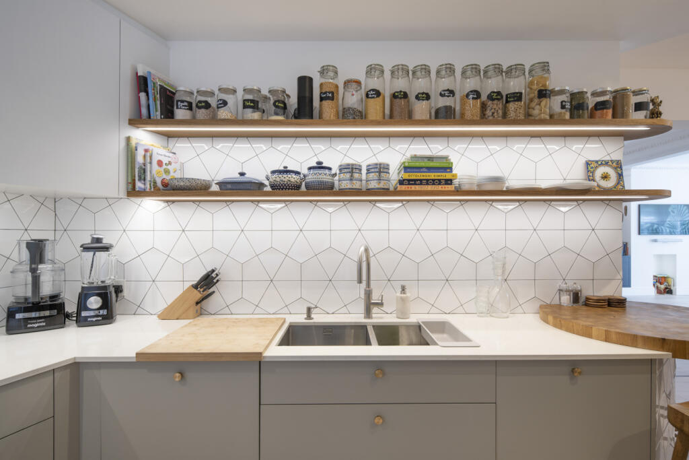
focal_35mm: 17
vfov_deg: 70.5
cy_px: 230
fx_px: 325
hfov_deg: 93.3
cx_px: 344
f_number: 9
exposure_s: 1/4
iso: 100
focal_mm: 17
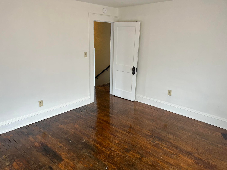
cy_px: 85
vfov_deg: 53.1
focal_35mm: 26
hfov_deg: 67.3
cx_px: 114
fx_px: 171
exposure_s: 1/120
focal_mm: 5.1
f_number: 1.6
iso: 100
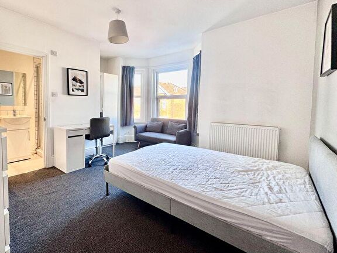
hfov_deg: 90.1
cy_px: 115
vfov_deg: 74.6
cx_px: 139
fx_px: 166
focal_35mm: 17
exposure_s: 1/99
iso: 100
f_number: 2.2
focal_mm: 2.22
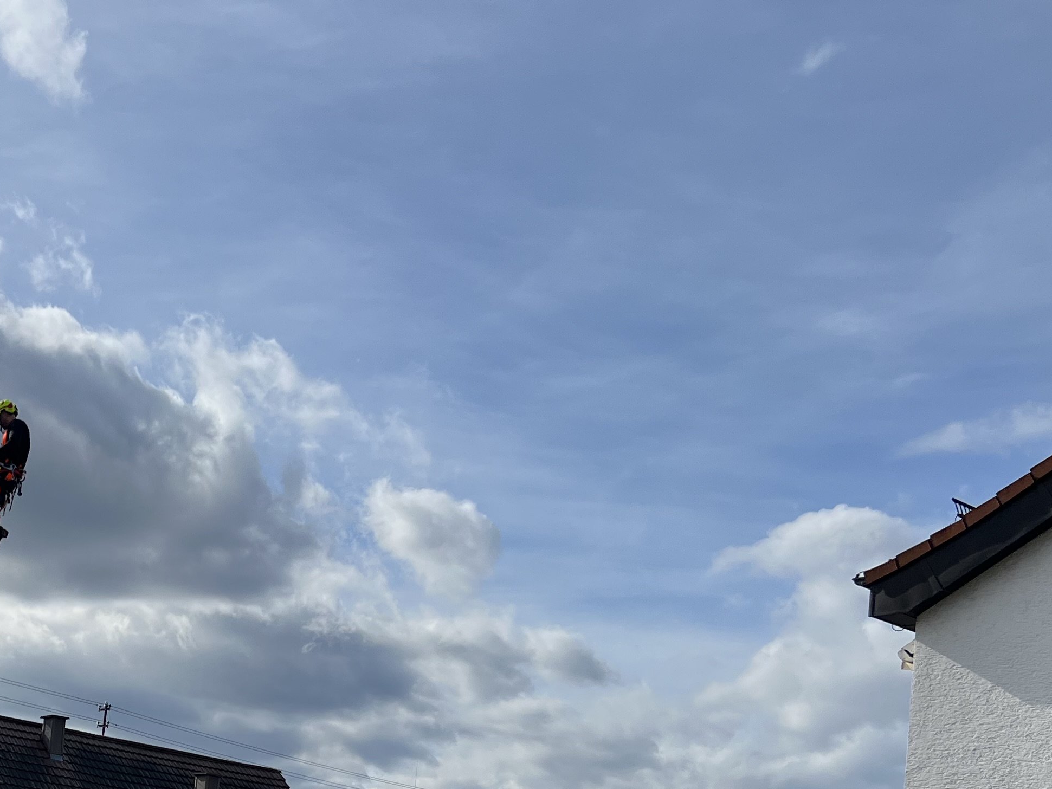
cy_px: 776
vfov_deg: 25.8
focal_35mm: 54
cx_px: 31
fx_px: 1641
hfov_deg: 33.0
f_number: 1.5
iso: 50
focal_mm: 5.7
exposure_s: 1/9434
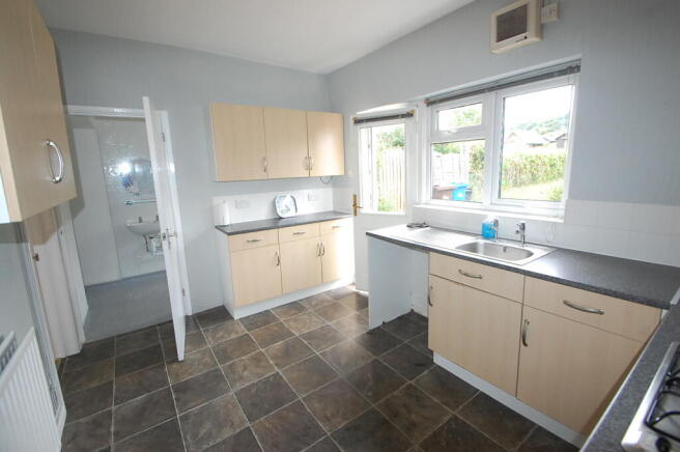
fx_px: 283
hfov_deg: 100.4
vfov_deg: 77.2
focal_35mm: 15
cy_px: 226
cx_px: 340
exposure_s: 1/320
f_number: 5.6
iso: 1600
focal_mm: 10
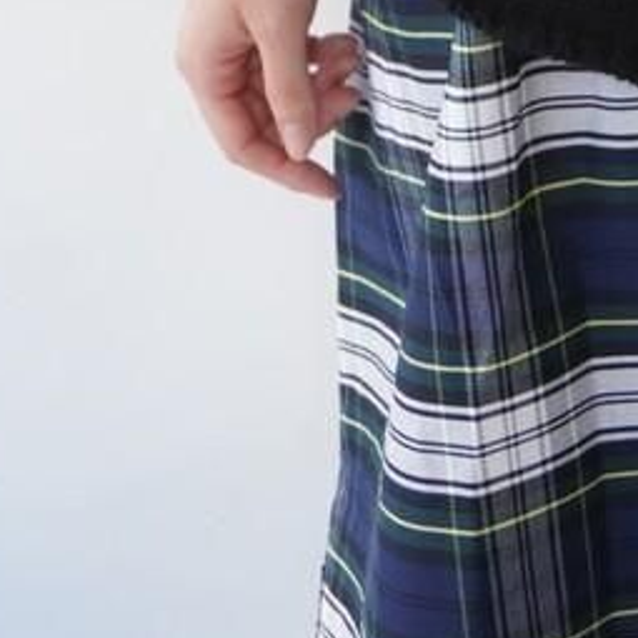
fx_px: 2919
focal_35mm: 140
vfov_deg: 11.4
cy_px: -562
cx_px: 758
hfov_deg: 12.2
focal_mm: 28
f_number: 4.5
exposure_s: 1/50
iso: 1250
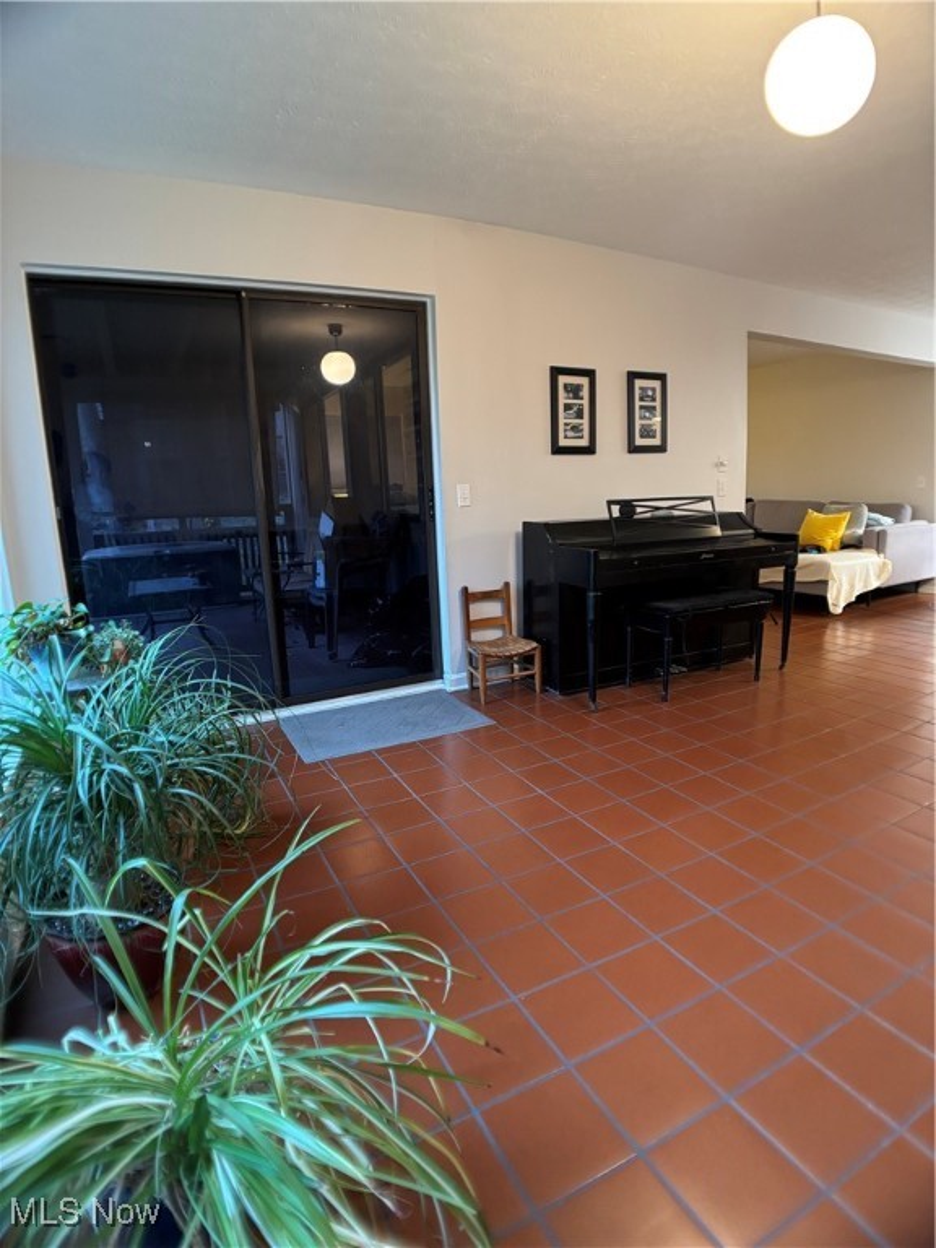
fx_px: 937
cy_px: 624
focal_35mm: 26
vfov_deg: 67.3
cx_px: 468
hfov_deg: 53.1
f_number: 1.6
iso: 500
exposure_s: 1/40
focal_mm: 5.96
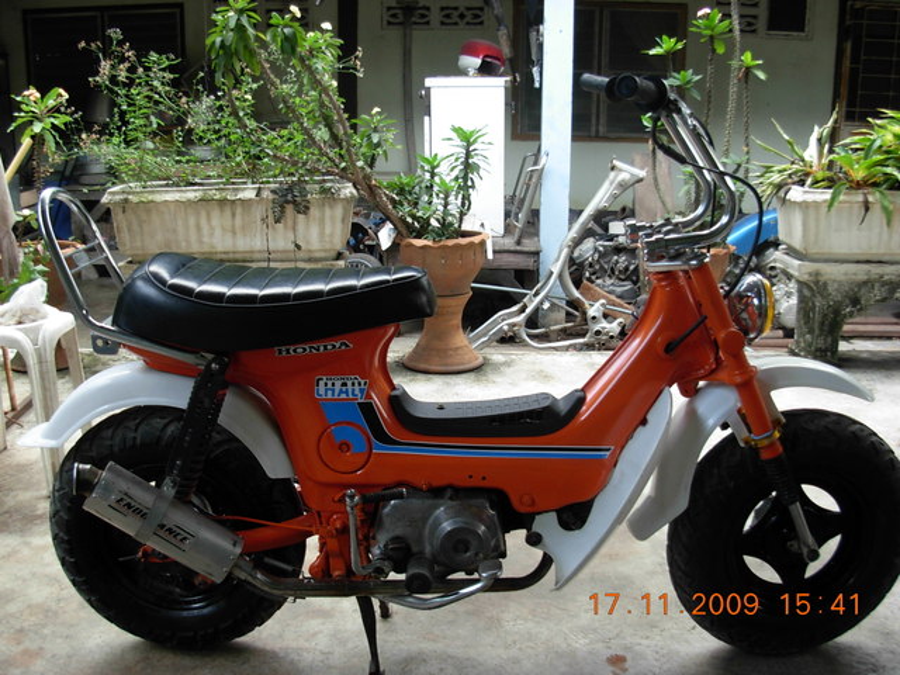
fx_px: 988
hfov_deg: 49.0
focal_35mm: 38
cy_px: 338
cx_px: 450
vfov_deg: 37.7
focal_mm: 6.3
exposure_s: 1/17.9
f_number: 2.9
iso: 79
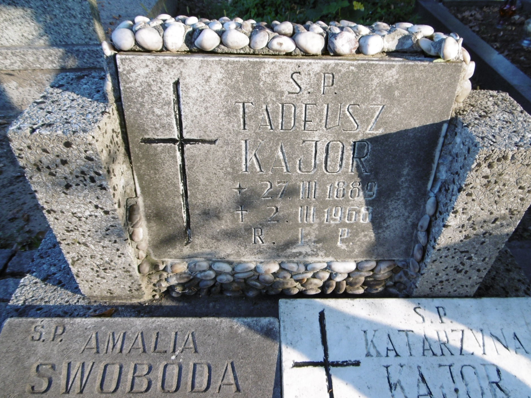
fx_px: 399
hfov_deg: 67.3
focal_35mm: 26
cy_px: 184
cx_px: 275
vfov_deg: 53.0
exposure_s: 1/80
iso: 100
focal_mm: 4.3
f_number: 3.1
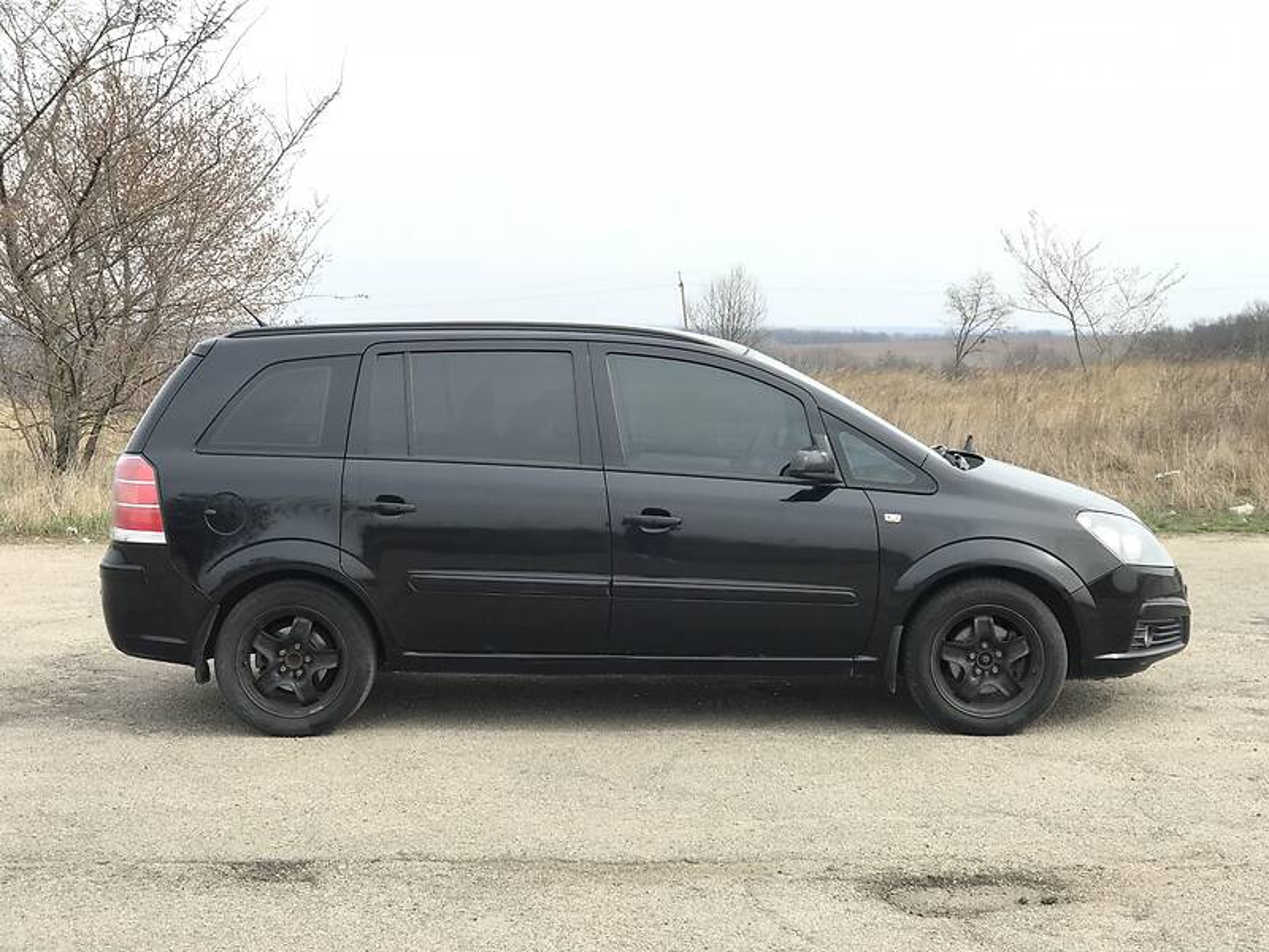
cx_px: 634
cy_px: 476
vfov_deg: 25.7
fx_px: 2090
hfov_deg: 33.8
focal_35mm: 57
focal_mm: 6.6
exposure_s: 1/300
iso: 20
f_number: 2.8
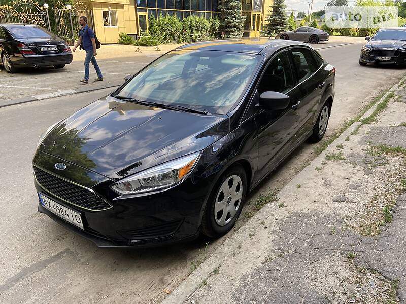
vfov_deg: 53.1
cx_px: 203
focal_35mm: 26
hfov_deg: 67.3
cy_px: 152
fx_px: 305
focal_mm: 4.2
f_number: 1.8
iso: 32
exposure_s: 1/400
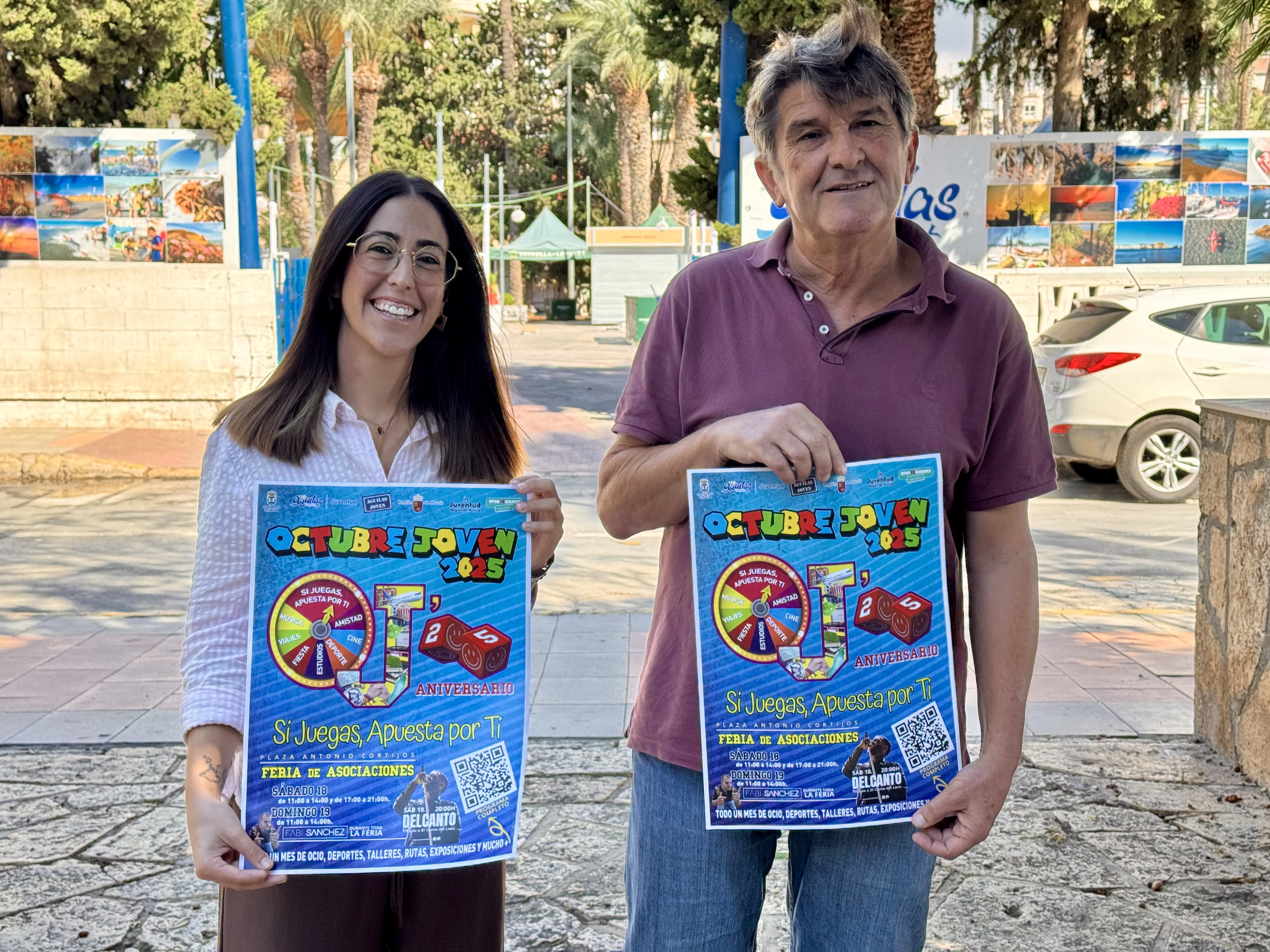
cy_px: 476
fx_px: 1761
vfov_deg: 30.3
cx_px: 635
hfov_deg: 39.7
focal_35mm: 48
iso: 64
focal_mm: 6.76
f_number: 1.78
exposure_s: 1/832
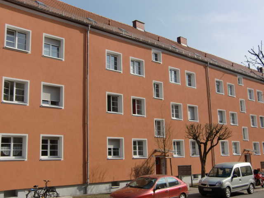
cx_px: 132
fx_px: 305
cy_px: 99
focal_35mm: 40
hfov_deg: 46.8
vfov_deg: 36.0
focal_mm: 7.1
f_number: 3.8
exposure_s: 1/1000
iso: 64
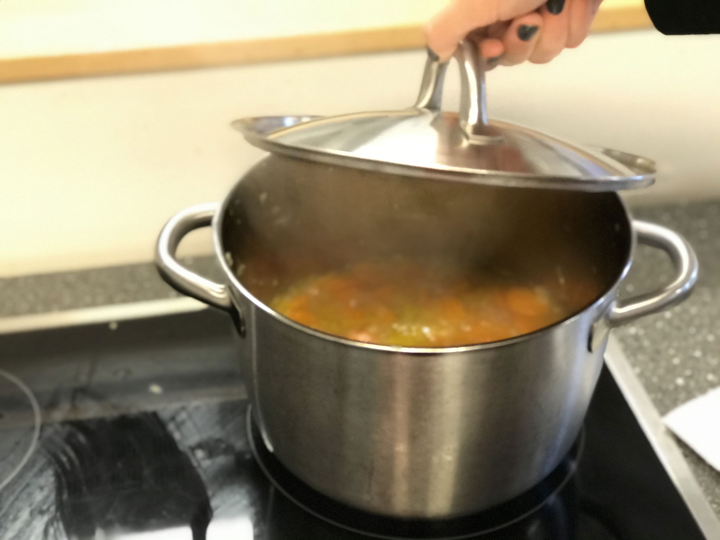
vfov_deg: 25.7
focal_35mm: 57
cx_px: 360
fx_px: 1186
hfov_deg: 33.8
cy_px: 270
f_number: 2.8
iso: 500
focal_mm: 6.6
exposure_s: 1/50
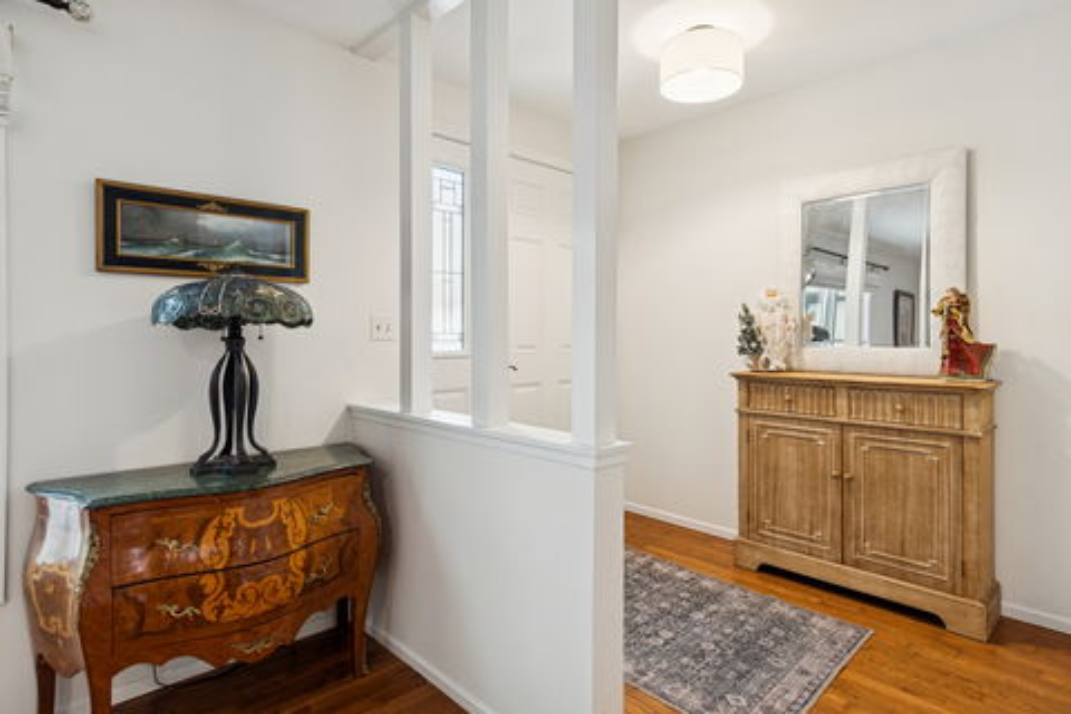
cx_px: 536
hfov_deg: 90.0
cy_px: 357
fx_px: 535
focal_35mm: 18
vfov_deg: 67.4
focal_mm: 12
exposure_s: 1/10
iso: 320
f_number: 8
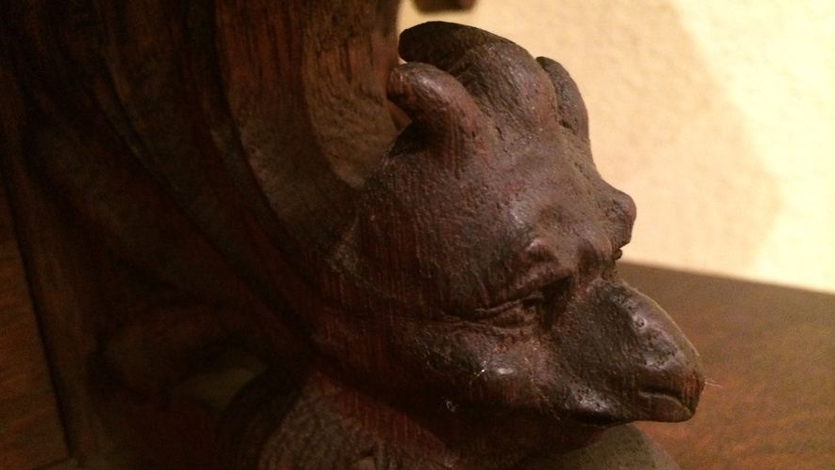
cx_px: 415
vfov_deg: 35.4
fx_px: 731
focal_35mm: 33
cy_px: 292
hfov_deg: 59.5
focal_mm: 4.12
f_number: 2.2
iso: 500
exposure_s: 1/15
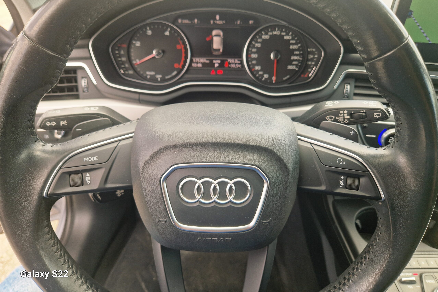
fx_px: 292
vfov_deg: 53.1
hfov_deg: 73.7
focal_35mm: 24
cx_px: 219
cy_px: 135
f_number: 1.8
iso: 50
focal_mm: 5.4
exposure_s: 1/180
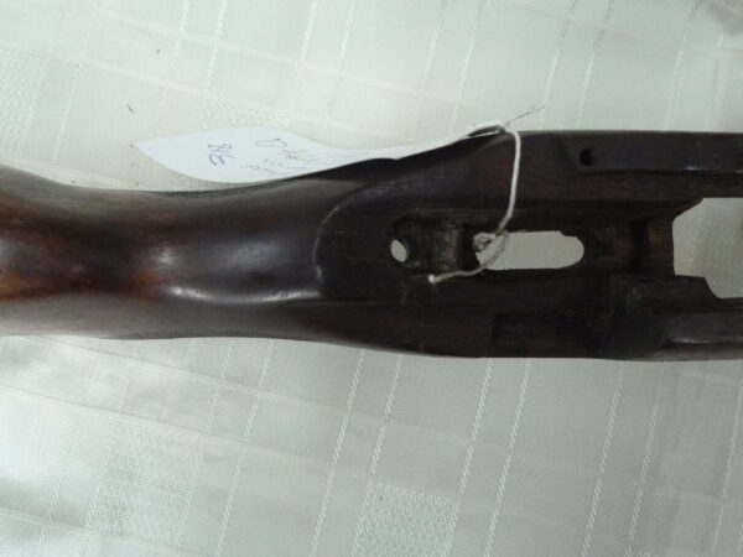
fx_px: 687
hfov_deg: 56.8
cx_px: 372
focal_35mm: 32
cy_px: 278
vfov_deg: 44.2
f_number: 3.5
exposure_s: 1/40
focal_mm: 5.3
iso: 800
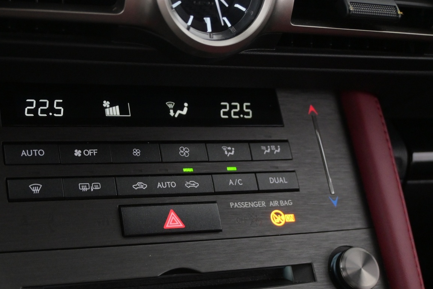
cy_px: 203
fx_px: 674
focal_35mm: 56
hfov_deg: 35.4
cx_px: 160
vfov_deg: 24.0
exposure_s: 1/40
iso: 2800
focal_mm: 26.5
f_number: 4.5
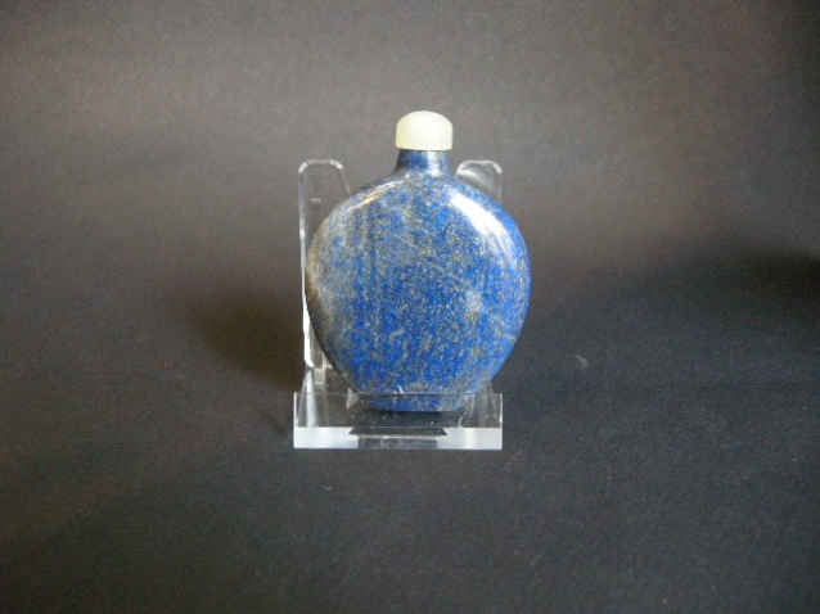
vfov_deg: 40.7
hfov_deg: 52.6
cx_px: 410
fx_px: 829
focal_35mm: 35
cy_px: 307
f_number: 2.7
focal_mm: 7.5
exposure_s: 1/18
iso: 400
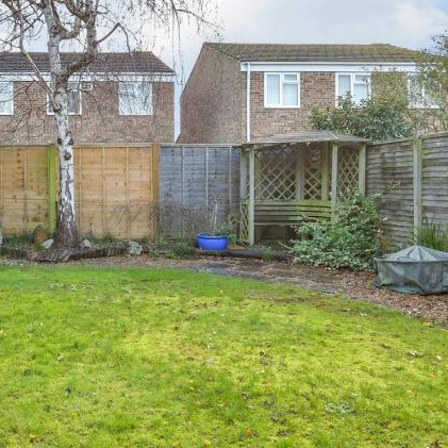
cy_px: 186
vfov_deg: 52.3
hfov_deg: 48.1
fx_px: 454
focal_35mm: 31
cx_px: 62
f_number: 8
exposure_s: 1/50
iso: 320
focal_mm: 10
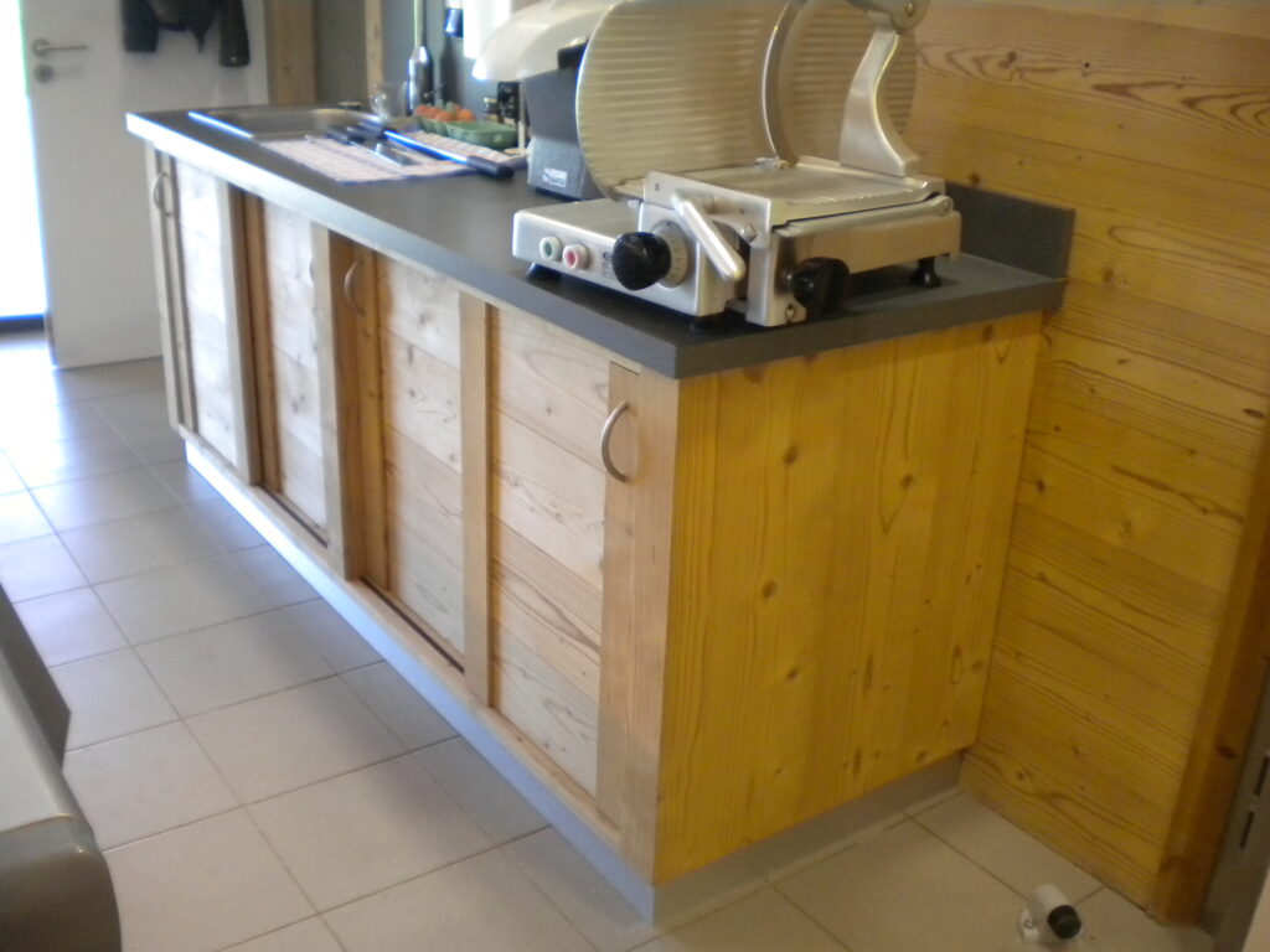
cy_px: 476
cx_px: 635
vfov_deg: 40.7
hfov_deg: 52.6
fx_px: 1284
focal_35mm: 35
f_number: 3.1
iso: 400
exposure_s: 1/61.3
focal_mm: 6.3
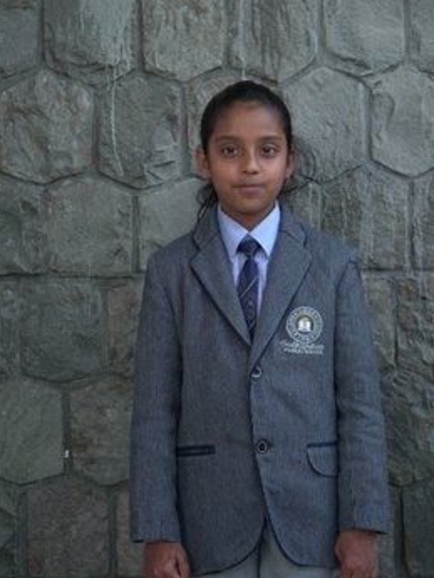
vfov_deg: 25.9
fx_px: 1253
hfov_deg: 19.7
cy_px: 238
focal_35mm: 75
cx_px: 215
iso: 160
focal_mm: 60
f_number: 5
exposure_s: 1/125
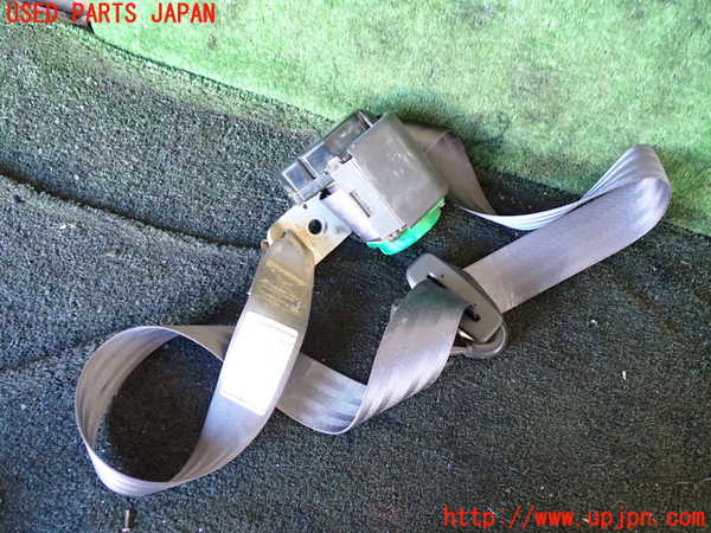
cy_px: 266
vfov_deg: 46.8
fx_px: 616
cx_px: 356
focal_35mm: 30
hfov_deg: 60.0
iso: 500
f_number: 2.3
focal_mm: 5.4
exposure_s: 1/30
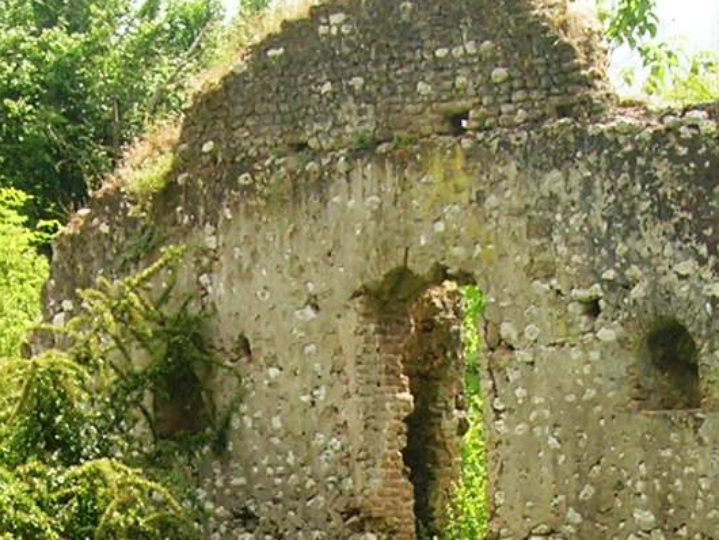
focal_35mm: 139
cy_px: 908
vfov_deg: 10.2
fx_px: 2888
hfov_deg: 14.2
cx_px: 342
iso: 50
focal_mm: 6
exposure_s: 1/96.6
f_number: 4.9
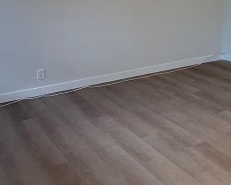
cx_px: 297
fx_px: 369
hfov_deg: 28.7
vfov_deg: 27.3
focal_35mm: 54
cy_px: 25
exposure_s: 1/120
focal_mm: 2.22
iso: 200
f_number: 2.2
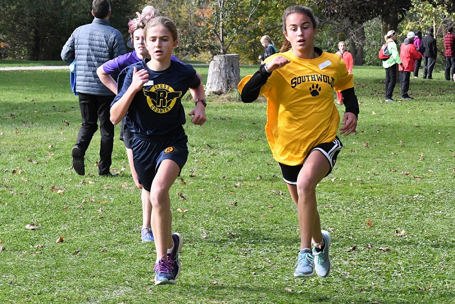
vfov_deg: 13.1
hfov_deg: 19.4
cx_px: 228
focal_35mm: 105
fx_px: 1328
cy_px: 152
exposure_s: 1/1000
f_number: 14
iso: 4000
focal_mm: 70
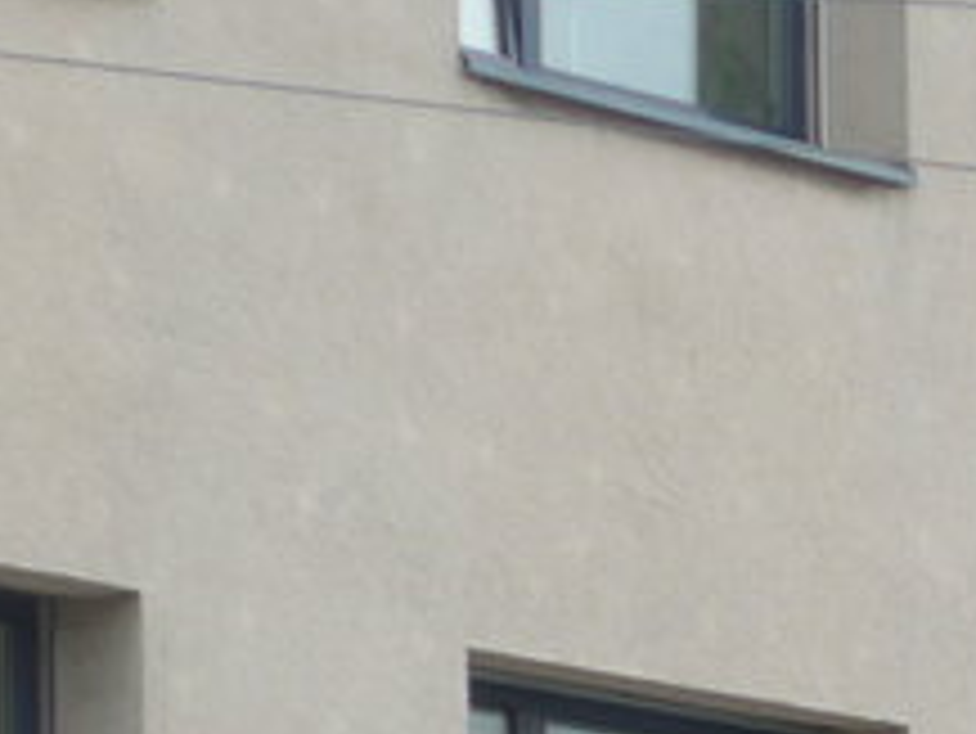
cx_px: 1507
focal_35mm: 326
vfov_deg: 4.4
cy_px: 1864
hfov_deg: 6.0
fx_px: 9197
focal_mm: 12
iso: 80
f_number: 3.5
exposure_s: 1/160
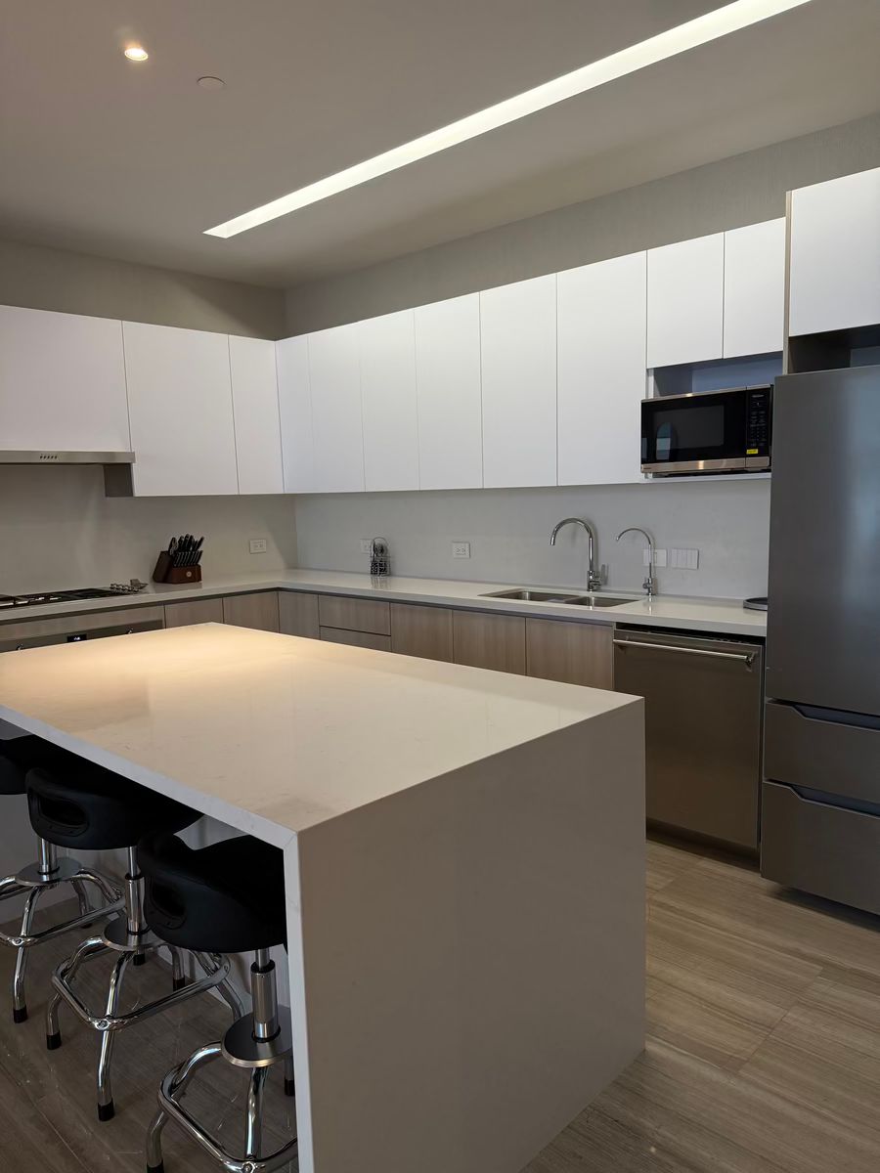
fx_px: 813
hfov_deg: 56.8
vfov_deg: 71.6
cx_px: 440
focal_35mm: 24
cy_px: 586
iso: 200
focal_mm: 6.76
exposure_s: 1/120
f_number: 1.78
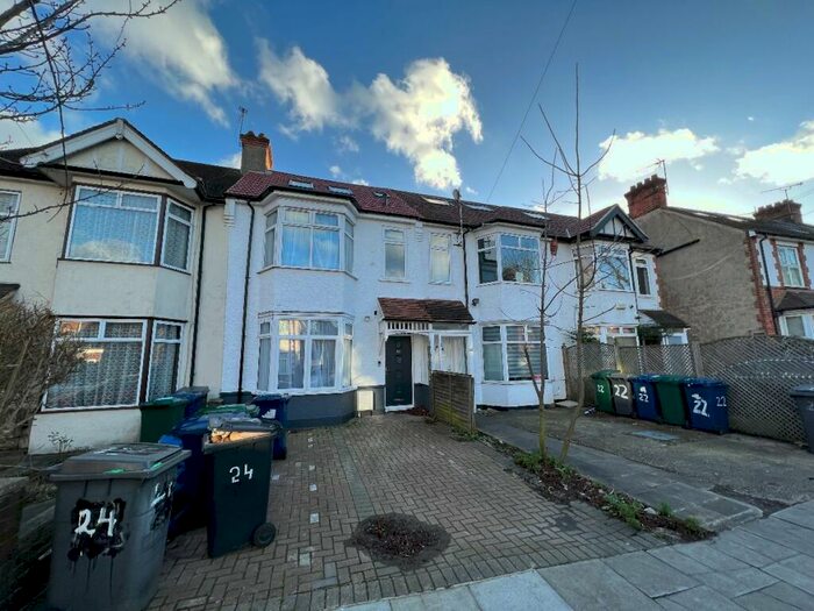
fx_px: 306
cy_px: 306
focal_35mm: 13
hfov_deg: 106.2
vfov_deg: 89.9
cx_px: 407
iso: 32
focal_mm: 1.57
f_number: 1.8
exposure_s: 1/321
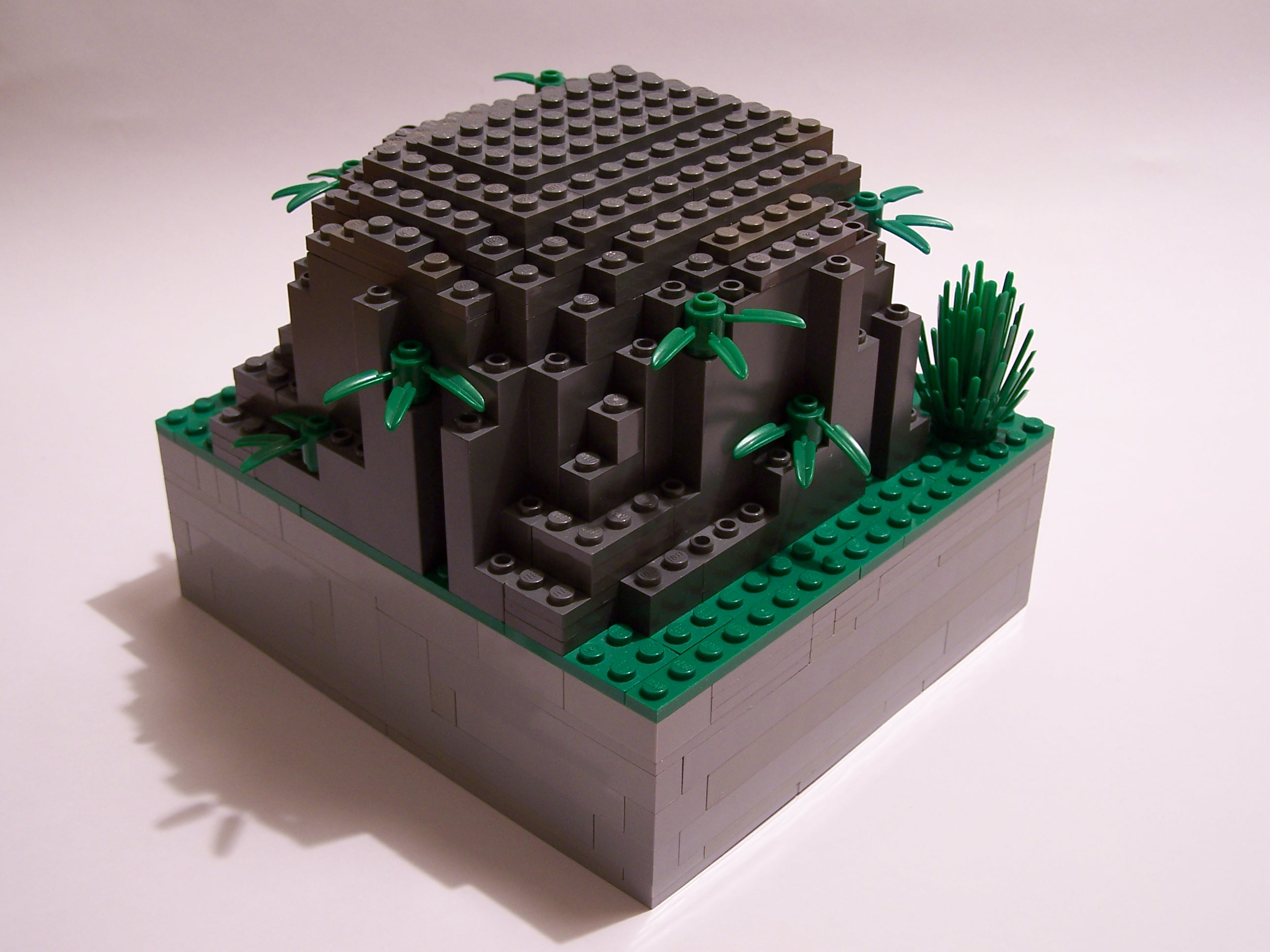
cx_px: 635
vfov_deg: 30.3
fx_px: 1761
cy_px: 476
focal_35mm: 48
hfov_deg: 39.7
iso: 80
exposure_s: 1/3
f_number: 3
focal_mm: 8
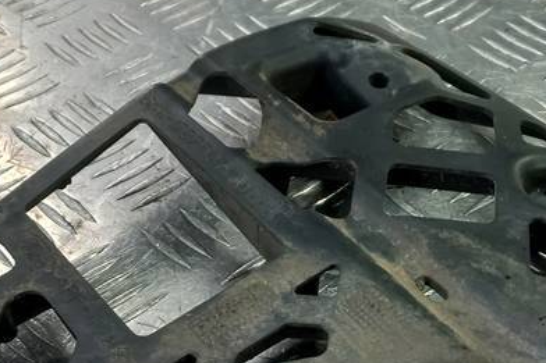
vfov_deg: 19.8
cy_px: 292
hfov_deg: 29.5
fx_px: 1031
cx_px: 359
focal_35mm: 68
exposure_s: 1/50
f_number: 1.8
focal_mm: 4.6
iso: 50
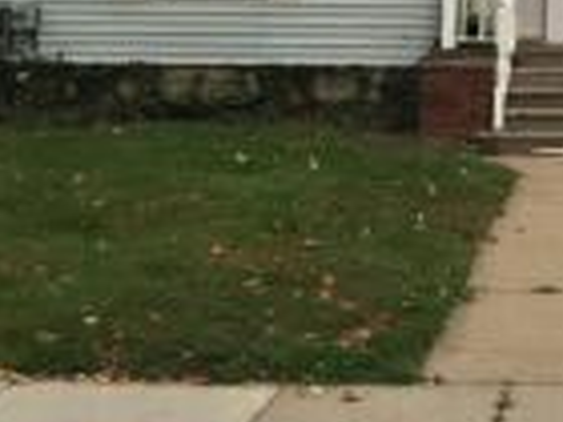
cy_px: -129
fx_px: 1350
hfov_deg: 22.2
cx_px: 627
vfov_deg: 16.8
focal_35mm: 83
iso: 32
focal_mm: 4.15
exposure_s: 1/527
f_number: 2.2
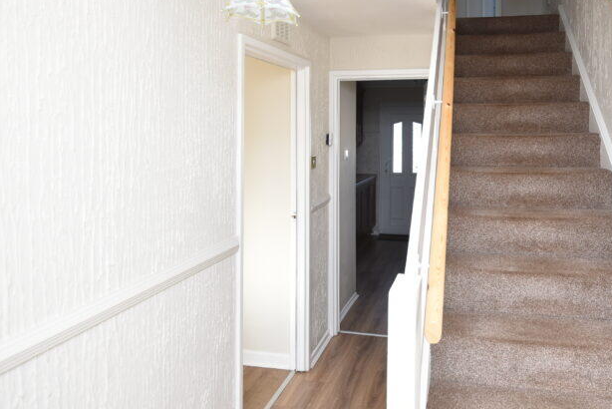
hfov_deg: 70.4
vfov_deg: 49.9
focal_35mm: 25
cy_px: 119
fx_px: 425
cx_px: 382
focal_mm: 10
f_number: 5.6
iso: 400
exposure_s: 1/125
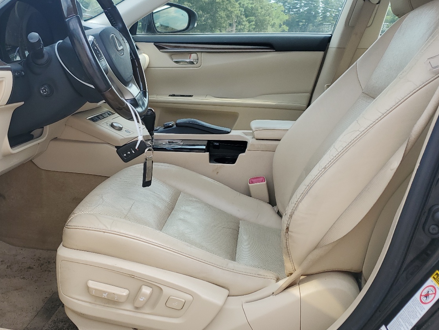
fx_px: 469
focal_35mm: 37
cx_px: 176
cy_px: 144
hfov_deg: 49.8
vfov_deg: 38.6
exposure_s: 1/1000
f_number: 1.5
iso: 50
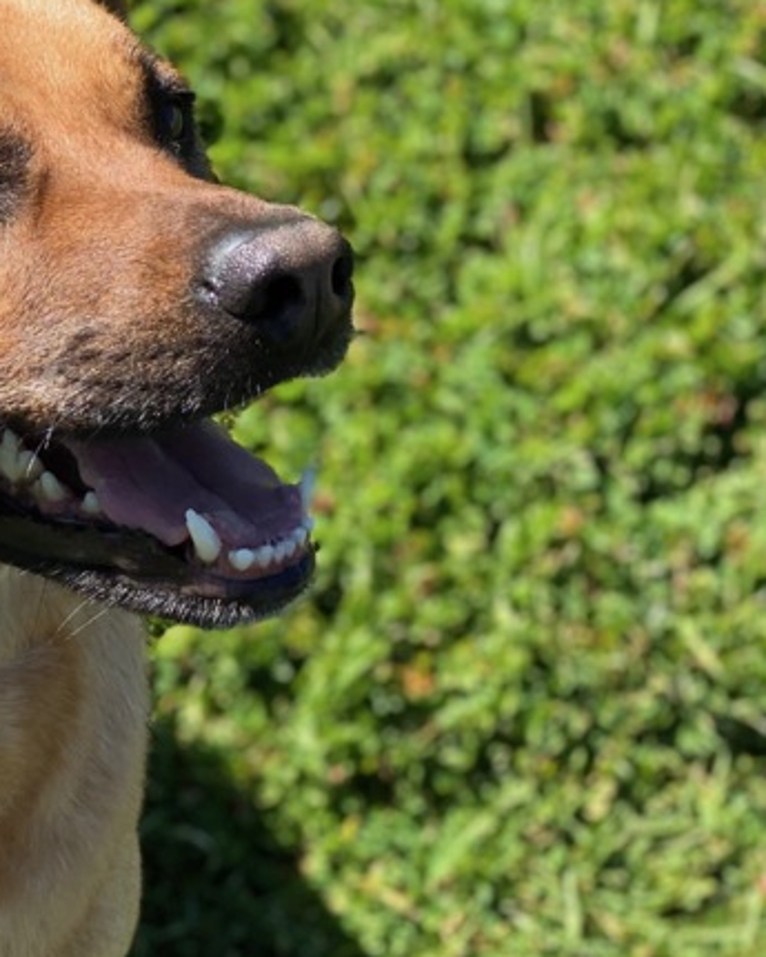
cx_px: -173
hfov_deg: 13.3
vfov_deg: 17.0
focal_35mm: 113
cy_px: 382
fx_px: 3201
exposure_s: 1/623
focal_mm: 6
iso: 20
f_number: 2
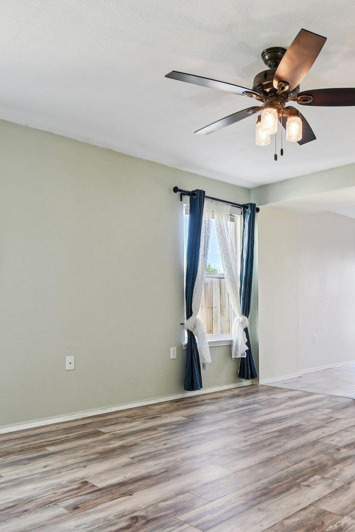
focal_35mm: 29
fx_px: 429
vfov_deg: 63.5
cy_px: 292
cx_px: 250
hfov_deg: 44.0
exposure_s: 1/25
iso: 400
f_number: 8
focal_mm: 10
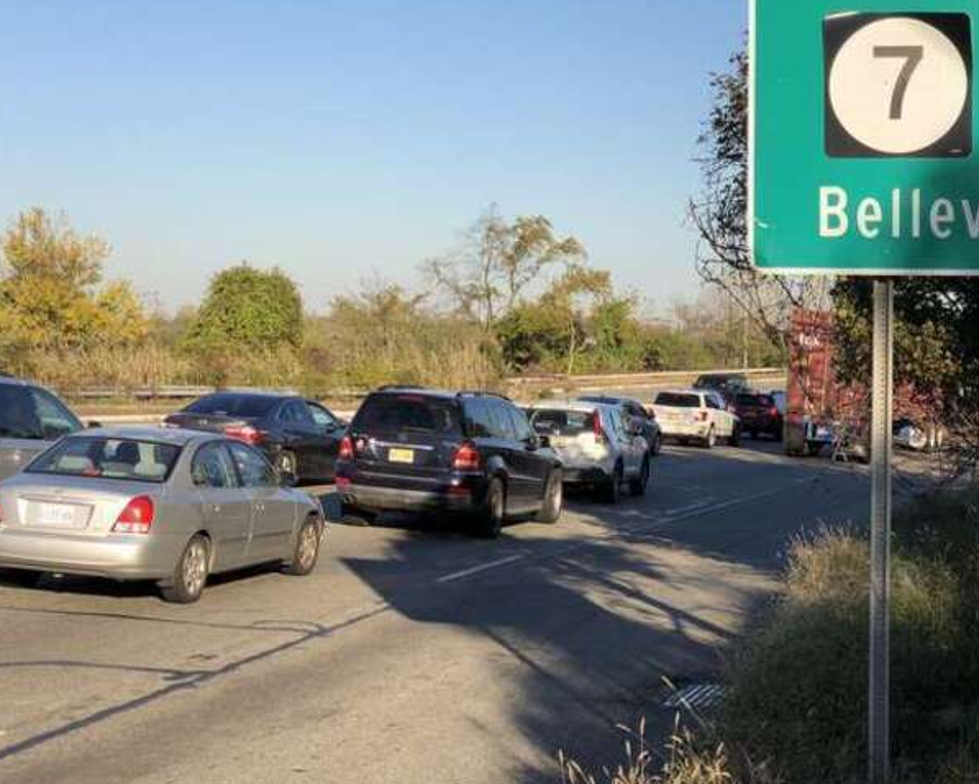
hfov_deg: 27.7
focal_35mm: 68
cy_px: 366
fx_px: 1971
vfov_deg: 22.5
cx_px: 646
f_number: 2.4
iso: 16
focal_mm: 6
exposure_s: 1/867
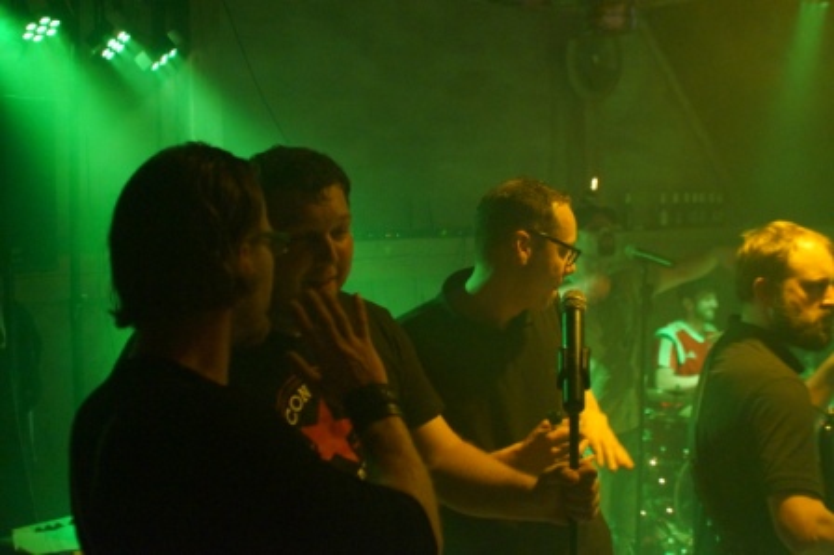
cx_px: 417
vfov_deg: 31.8
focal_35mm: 42
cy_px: 278
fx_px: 972
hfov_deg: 46.4
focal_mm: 28
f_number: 3.5
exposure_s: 1/100
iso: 3200
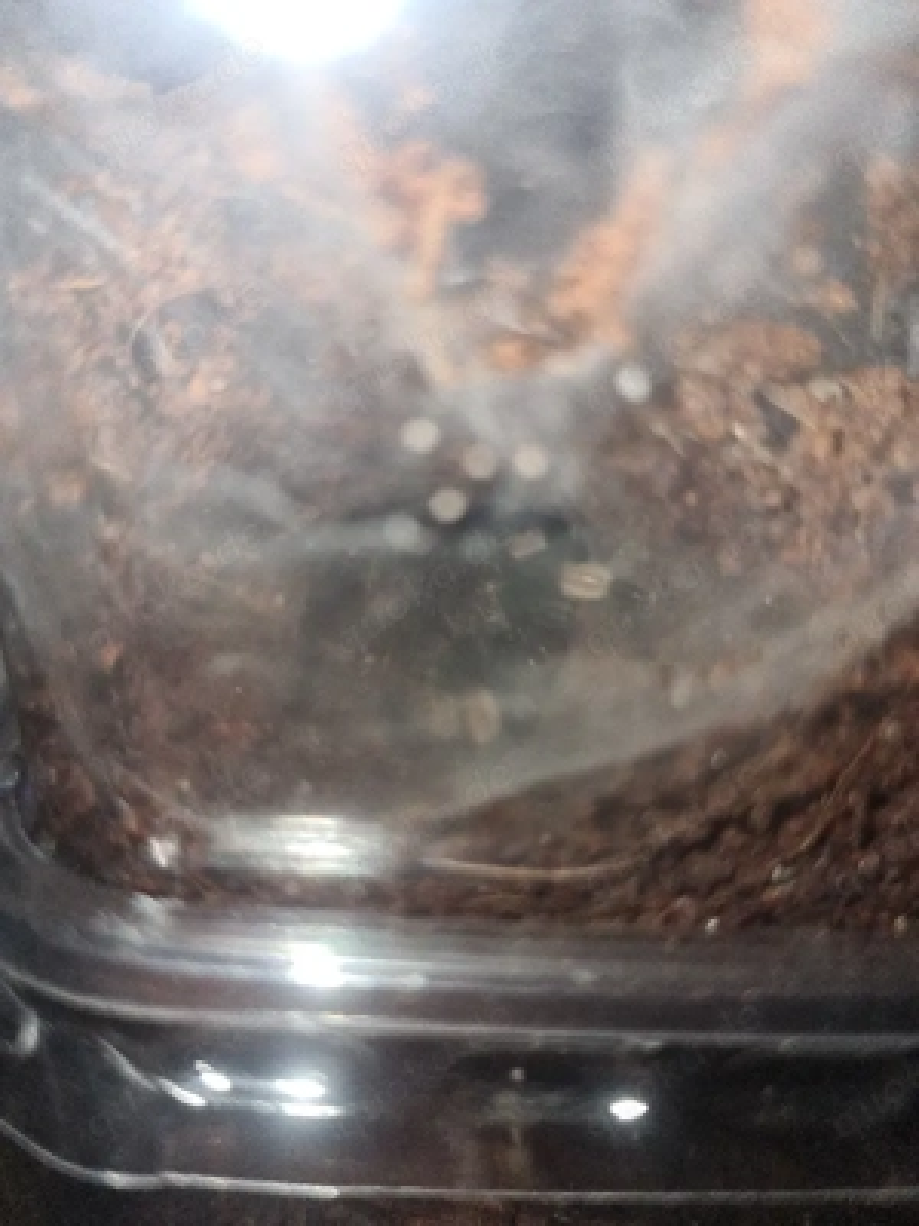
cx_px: 460
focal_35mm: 26
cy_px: 613
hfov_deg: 53.1
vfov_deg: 67.3
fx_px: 920
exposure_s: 1/556
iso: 50
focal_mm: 5.4
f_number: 1.8
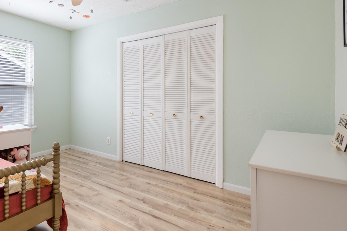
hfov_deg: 76.1
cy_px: 93
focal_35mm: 22
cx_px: 116
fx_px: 212
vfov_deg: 56.8
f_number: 8
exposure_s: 1/6
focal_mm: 15
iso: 400
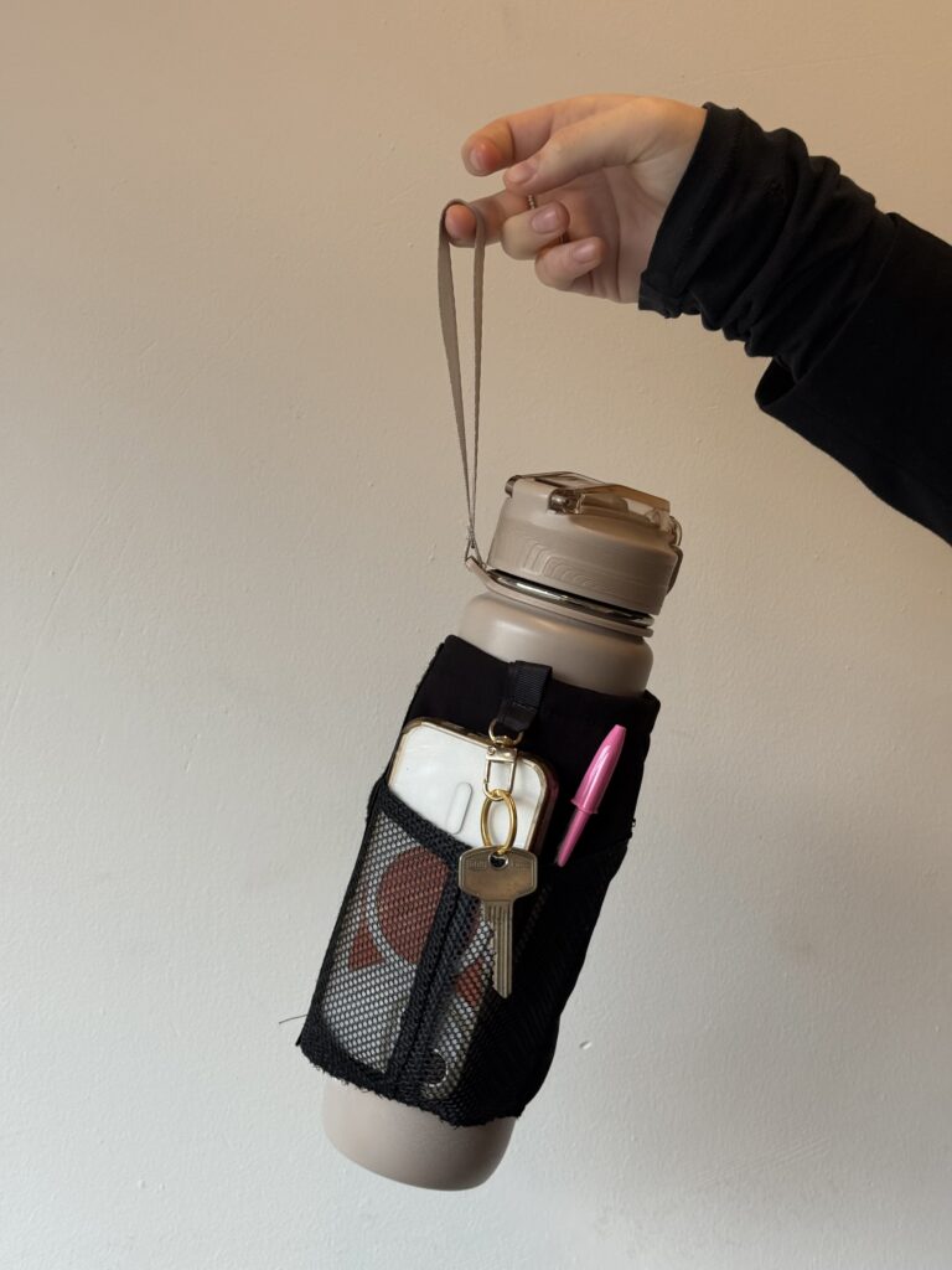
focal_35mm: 48
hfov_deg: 30.3
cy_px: 635
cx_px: 476
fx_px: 1760
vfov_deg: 39.7
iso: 100
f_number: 1.78
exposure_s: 1/168
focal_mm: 6.76
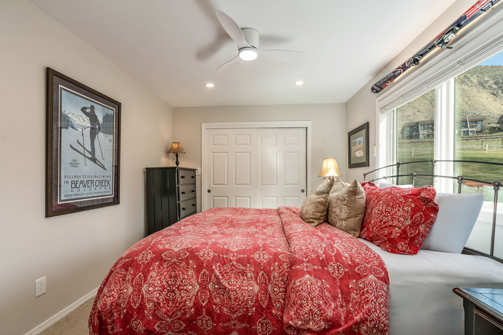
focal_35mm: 16
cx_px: 252
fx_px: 224
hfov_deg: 96.7
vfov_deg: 73.8
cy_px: 168
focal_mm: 16
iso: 400
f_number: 9
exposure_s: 1/30
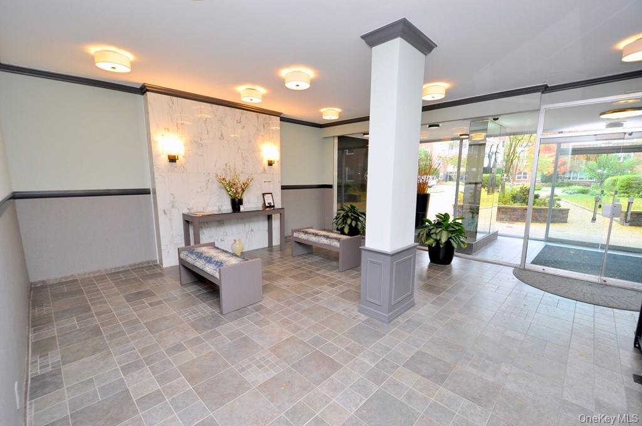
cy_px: 213
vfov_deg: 77.2
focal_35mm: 15
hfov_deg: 100.5
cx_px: 321
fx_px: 267
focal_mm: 10
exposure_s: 1/60
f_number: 4
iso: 560
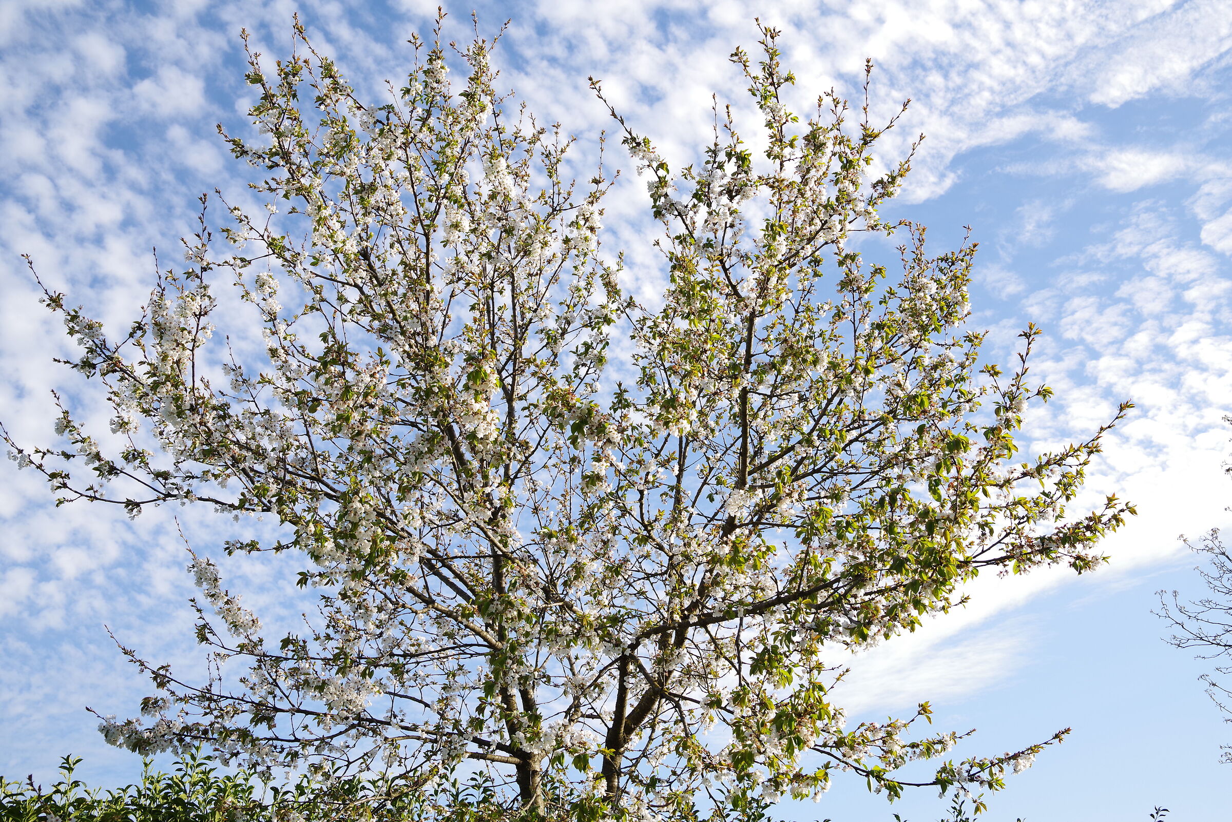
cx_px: 616
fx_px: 1164
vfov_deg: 38.9
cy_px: 411
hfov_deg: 55.8
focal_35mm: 34
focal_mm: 34
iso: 100
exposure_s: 1/80
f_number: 9
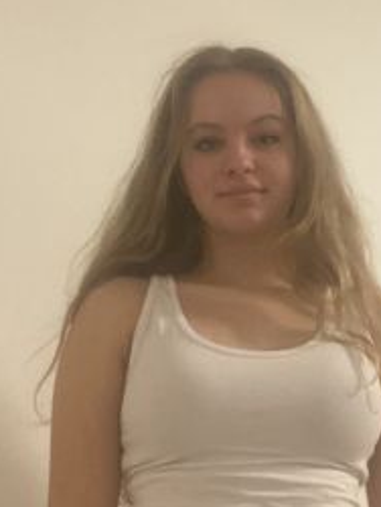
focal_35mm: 72
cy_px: 274
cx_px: 282
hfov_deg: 20.3
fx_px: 1055
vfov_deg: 27.0
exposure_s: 1/27
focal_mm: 2.71
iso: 500
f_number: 2.2
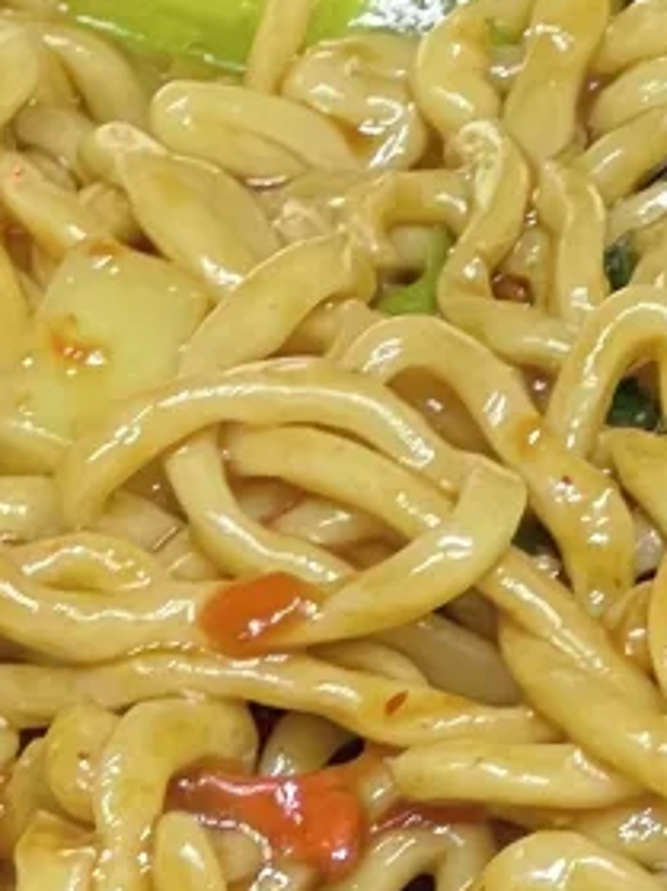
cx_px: 396
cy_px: -99
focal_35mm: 398
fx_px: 10233
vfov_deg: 5.0
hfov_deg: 3.7
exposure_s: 1/50
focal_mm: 9
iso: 200
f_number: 2.8
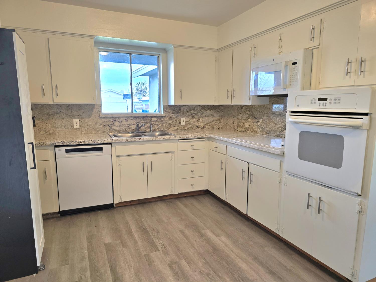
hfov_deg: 73.9
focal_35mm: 23
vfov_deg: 58.9
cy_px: 141
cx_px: 188
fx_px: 250
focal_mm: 6.3
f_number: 1.7
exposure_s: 1/120
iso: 125
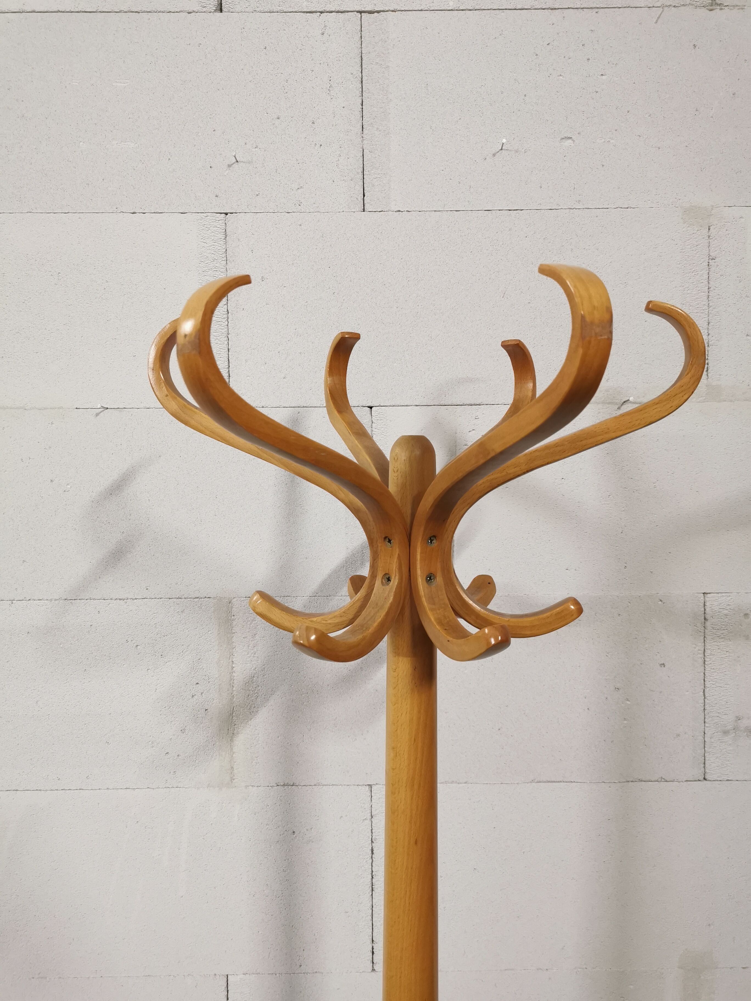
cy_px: 500
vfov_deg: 65.3
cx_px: 376
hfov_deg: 51.4
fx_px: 781
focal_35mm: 27
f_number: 1.8
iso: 320
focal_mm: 5.58
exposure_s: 1/50
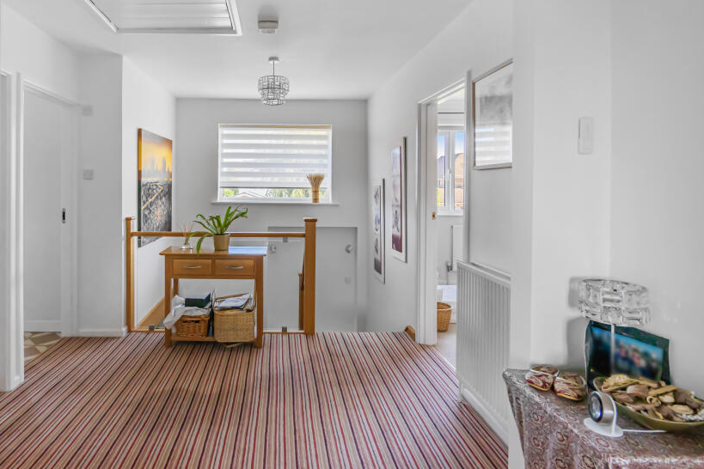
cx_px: 276
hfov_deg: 82.8
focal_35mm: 20
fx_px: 391
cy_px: 177
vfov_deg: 61.1
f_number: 7.1
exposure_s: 1/125
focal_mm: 16
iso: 400
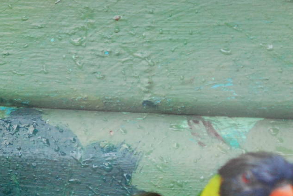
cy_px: 236
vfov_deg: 3.3
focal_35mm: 419
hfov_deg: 4.9
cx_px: 207
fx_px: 3415
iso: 1100
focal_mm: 110
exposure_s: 1/125
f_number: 4.2
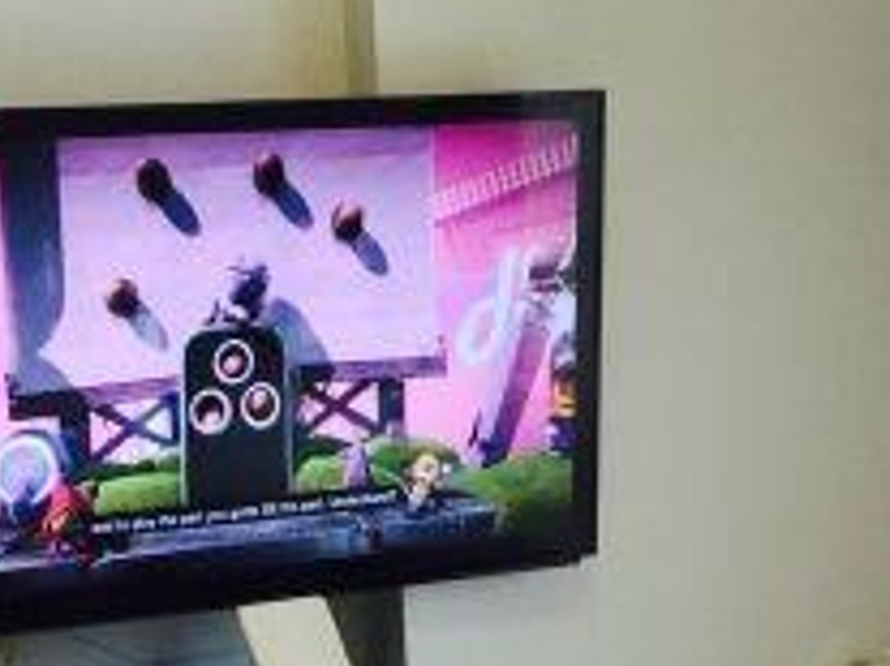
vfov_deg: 12.5
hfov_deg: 17.5
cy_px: 1036
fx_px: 2878
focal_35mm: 112
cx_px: 589
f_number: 2.2
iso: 40
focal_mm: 4.15
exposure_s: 1/30
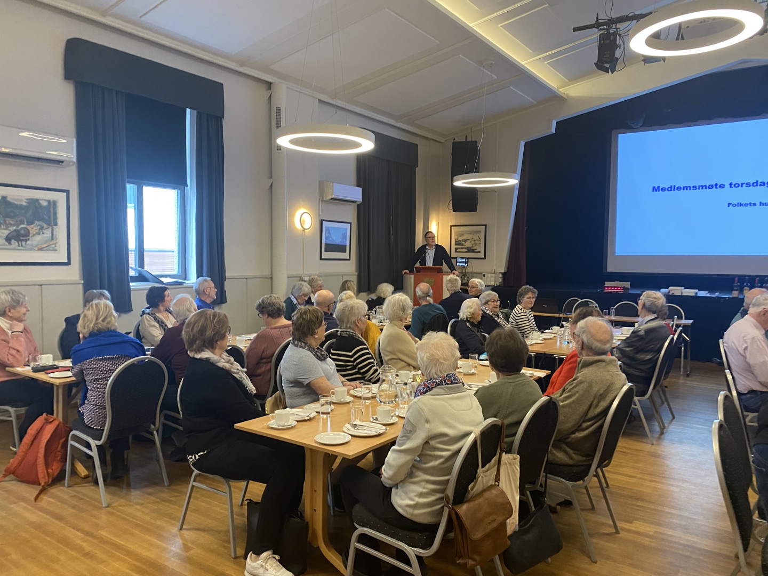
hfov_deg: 67.3
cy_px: 288
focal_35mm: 26
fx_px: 577
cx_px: 384
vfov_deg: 53.1
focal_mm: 4.25
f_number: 1.8
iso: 320
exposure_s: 1/50
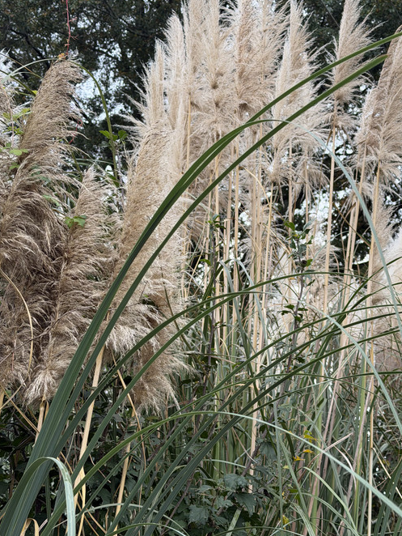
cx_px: 211
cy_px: 260
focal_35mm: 58
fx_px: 898
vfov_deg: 33.2
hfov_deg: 25.2
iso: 100
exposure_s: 1/206
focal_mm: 6.76
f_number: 1.78
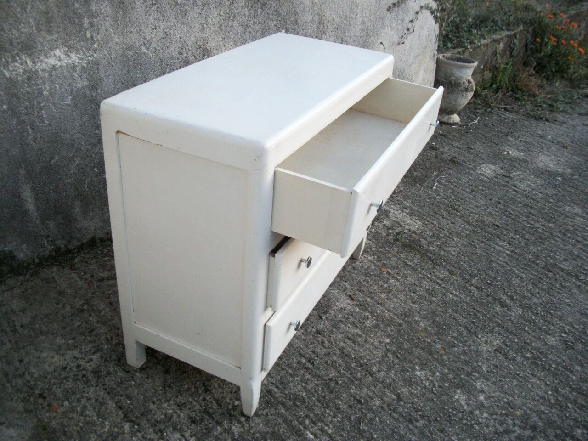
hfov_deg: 56.8
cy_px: 220
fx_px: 544
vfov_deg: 44.2
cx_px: 294
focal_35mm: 32
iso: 160
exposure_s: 1/30
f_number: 2.9
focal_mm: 5.7
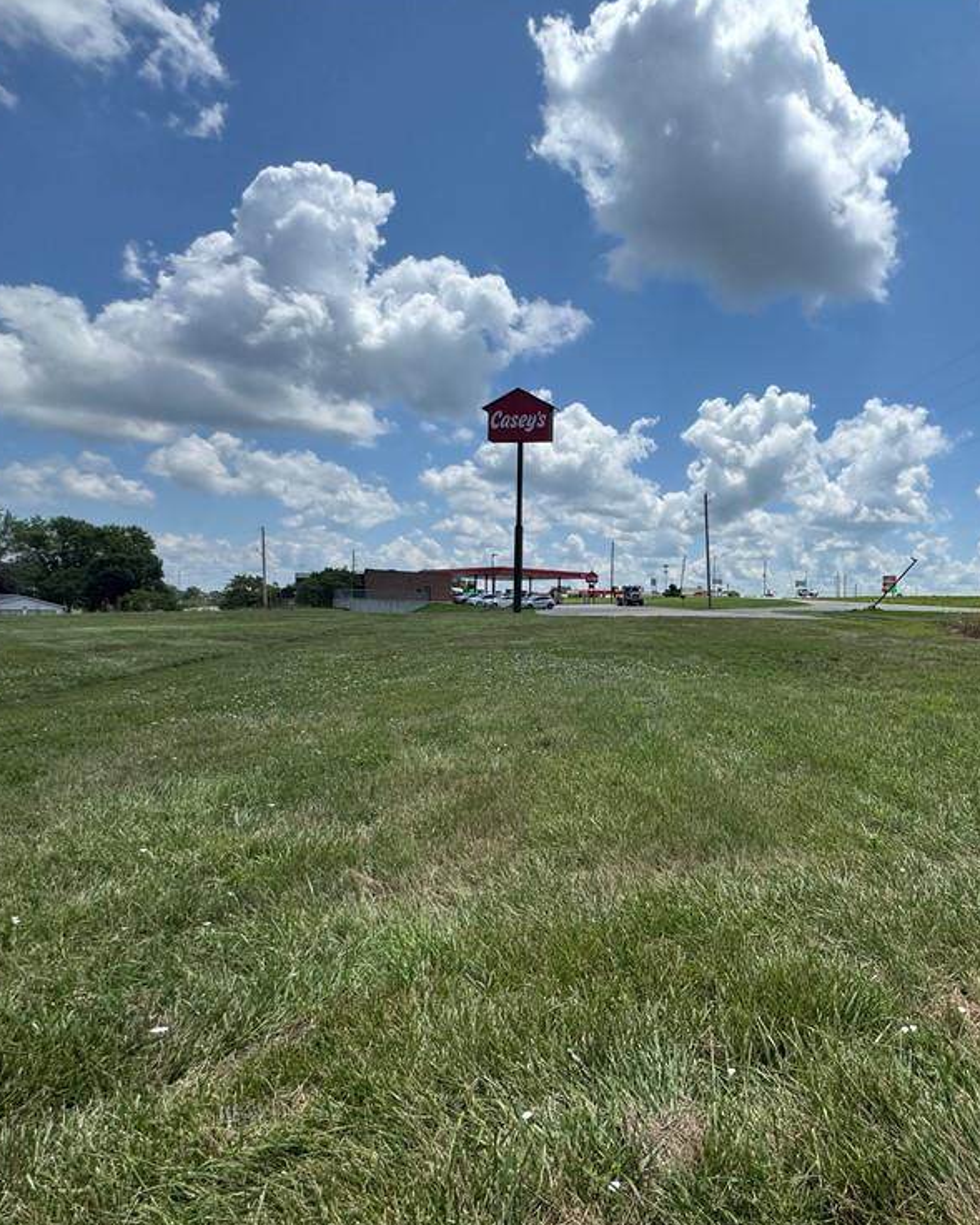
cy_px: 624
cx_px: 722
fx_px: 689
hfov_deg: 66.9
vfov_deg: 83.3
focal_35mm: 19
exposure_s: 1/3546
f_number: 2.2
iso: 50
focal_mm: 2.22
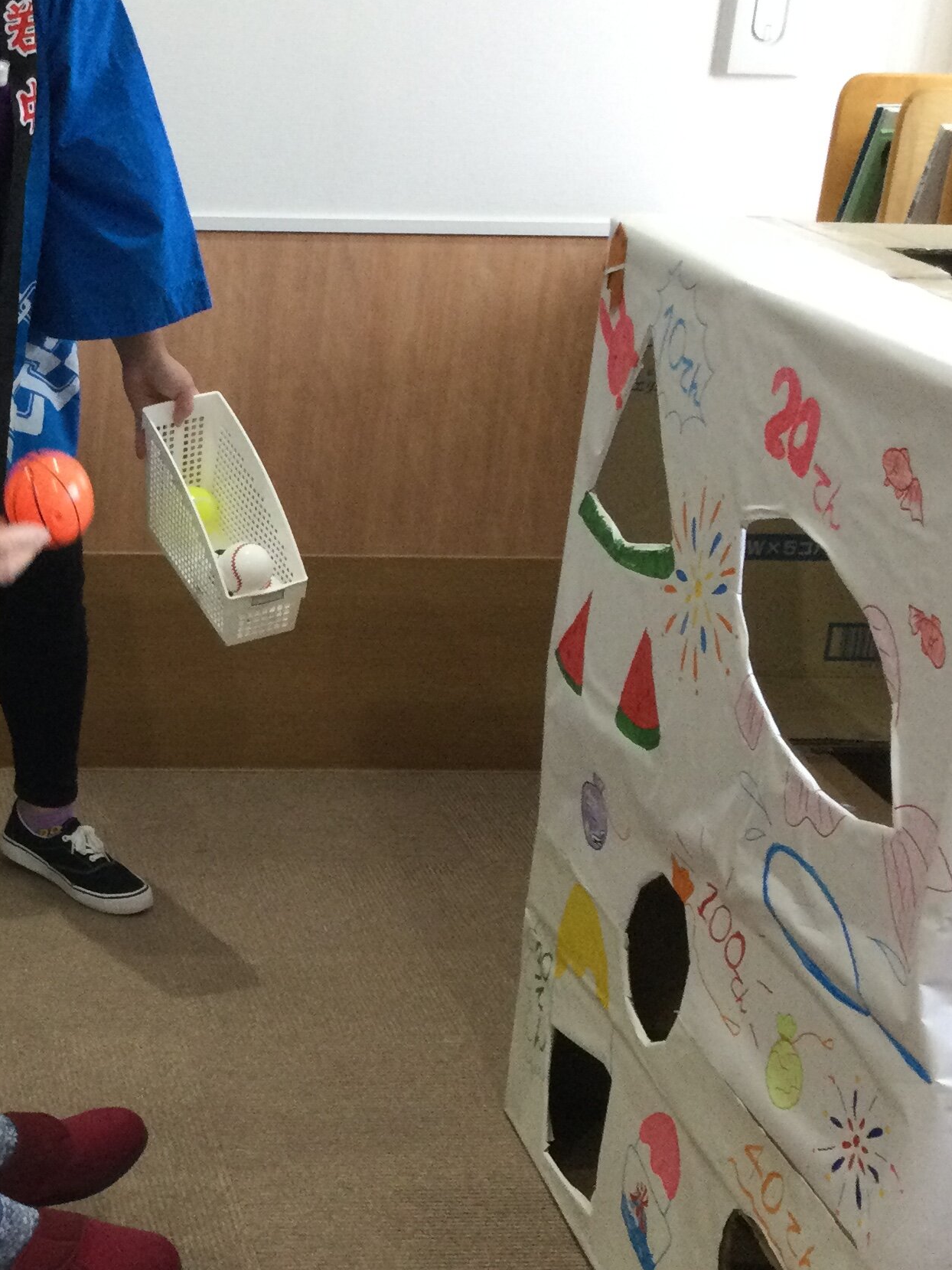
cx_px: -15
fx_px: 2237
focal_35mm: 61
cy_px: 786
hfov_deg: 23.0
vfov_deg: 31.6
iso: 125
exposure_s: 1/30
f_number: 2.4
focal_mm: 3.3
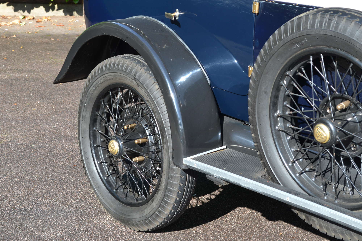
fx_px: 829
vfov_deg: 16.6
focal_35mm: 82
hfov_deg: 24.6
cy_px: 120
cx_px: 181
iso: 400
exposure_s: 1/250
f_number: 8
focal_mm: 55
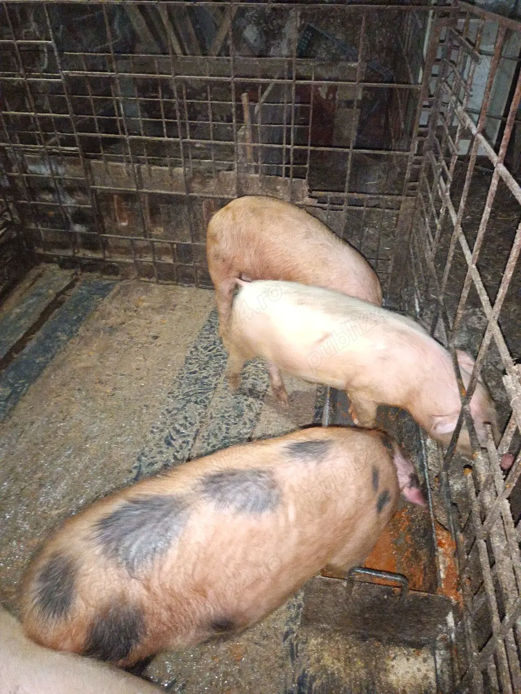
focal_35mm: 24
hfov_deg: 56.8
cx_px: 260
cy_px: 347
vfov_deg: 71.6
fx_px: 482
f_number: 1.75
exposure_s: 1/14.3
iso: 17368
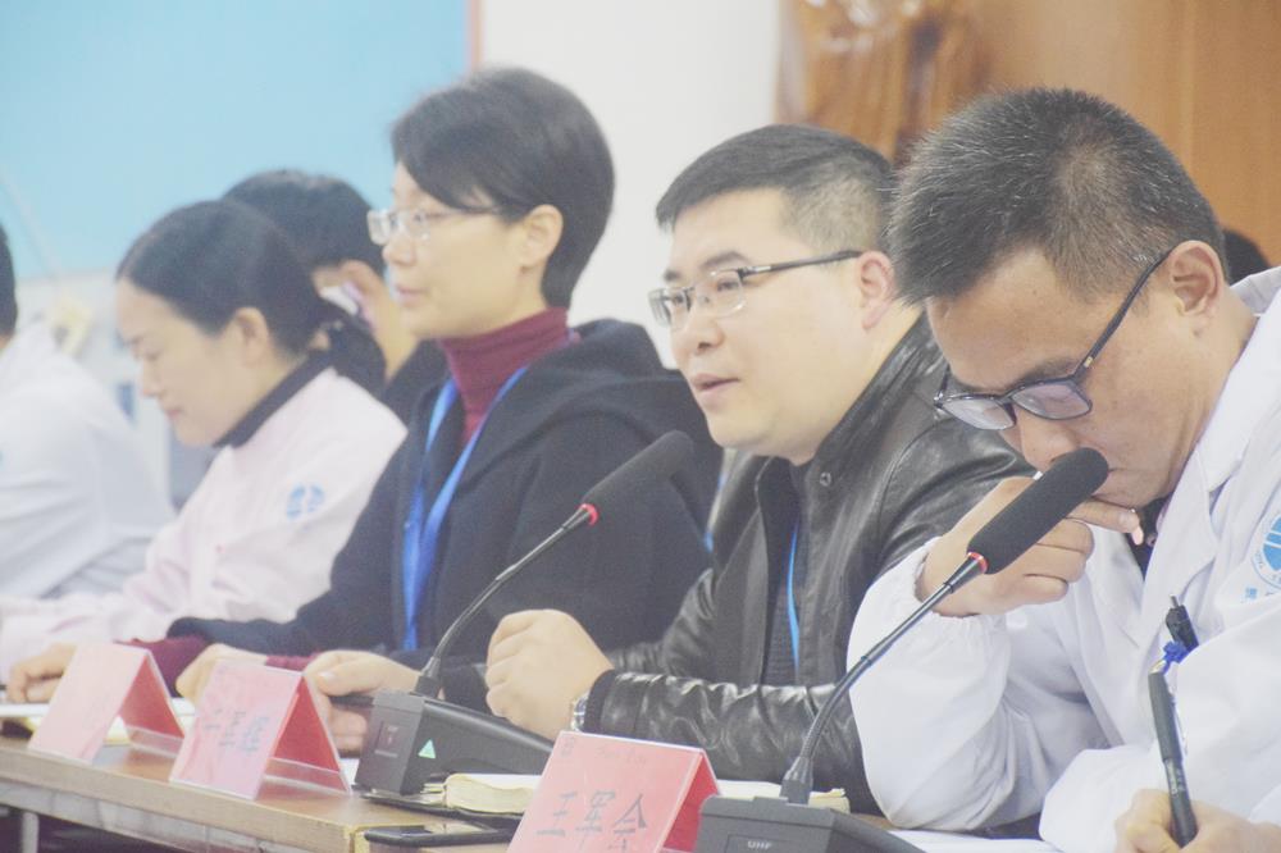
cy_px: 426
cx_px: 640
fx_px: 5602
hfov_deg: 13.0
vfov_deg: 8.7
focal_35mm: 158
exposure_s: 1/60
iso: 4000
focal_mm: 105
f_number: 5.6
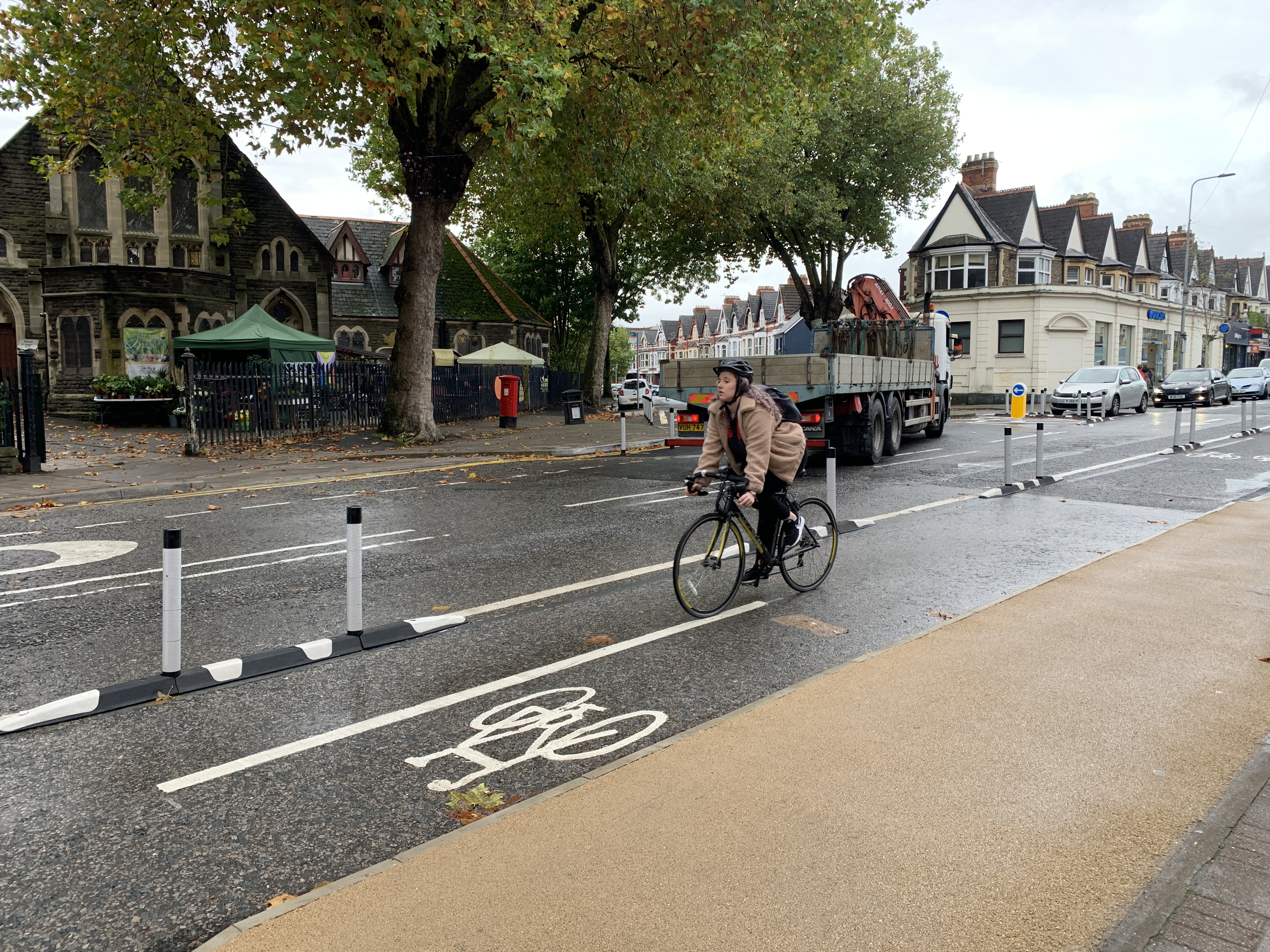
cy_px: 476
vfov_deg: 53.1
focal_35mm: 26
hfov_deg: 67.3
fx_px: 954
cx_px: 635
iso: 25
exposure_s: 1/121
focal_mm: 4.25
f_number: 1.8
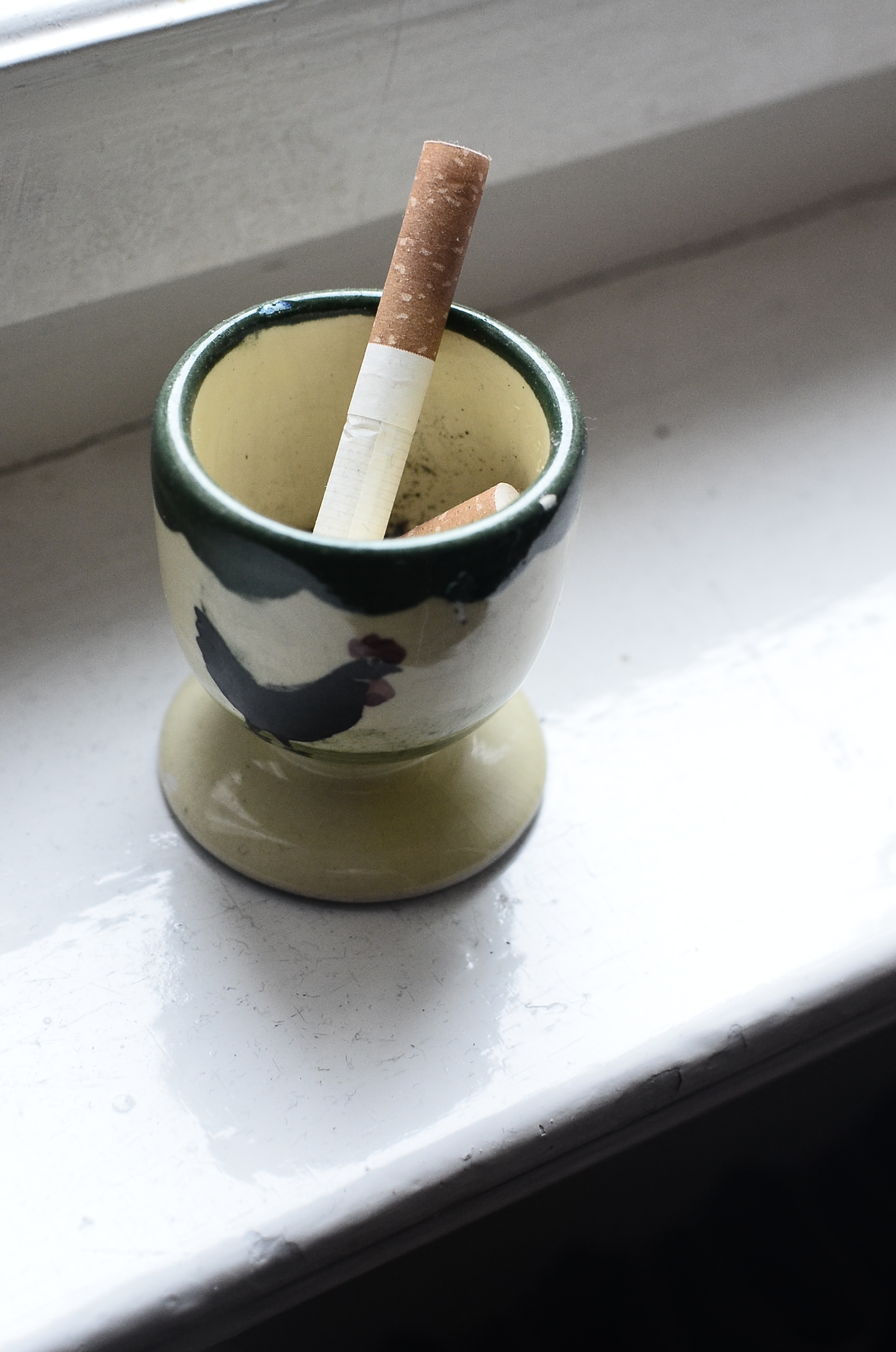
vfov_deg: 28.9
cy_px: 485
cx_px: 321
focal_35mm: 70
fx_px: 2612
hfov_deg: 19.4
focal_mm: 35
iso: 1000
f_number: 4
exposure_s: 1/60
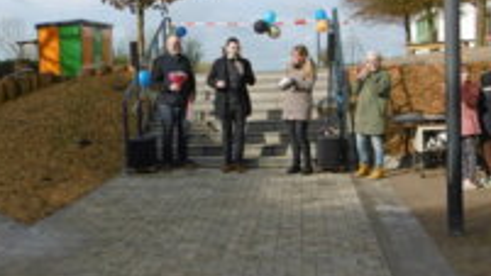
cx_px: 161
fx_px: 677
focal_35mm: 52
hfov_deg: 39.4
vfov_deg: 23.0
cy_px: 115
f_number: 7.8
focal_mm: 4.3
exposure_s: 1/160
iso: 100
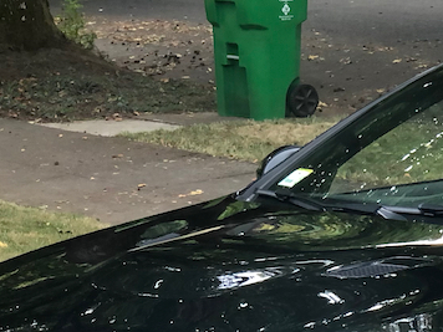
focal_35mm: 187
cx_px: 551
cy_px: 363
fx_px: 2393
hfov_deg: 10.4
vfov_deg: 7.9
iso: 40
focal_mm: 6
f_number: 2.4
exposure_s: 1/60
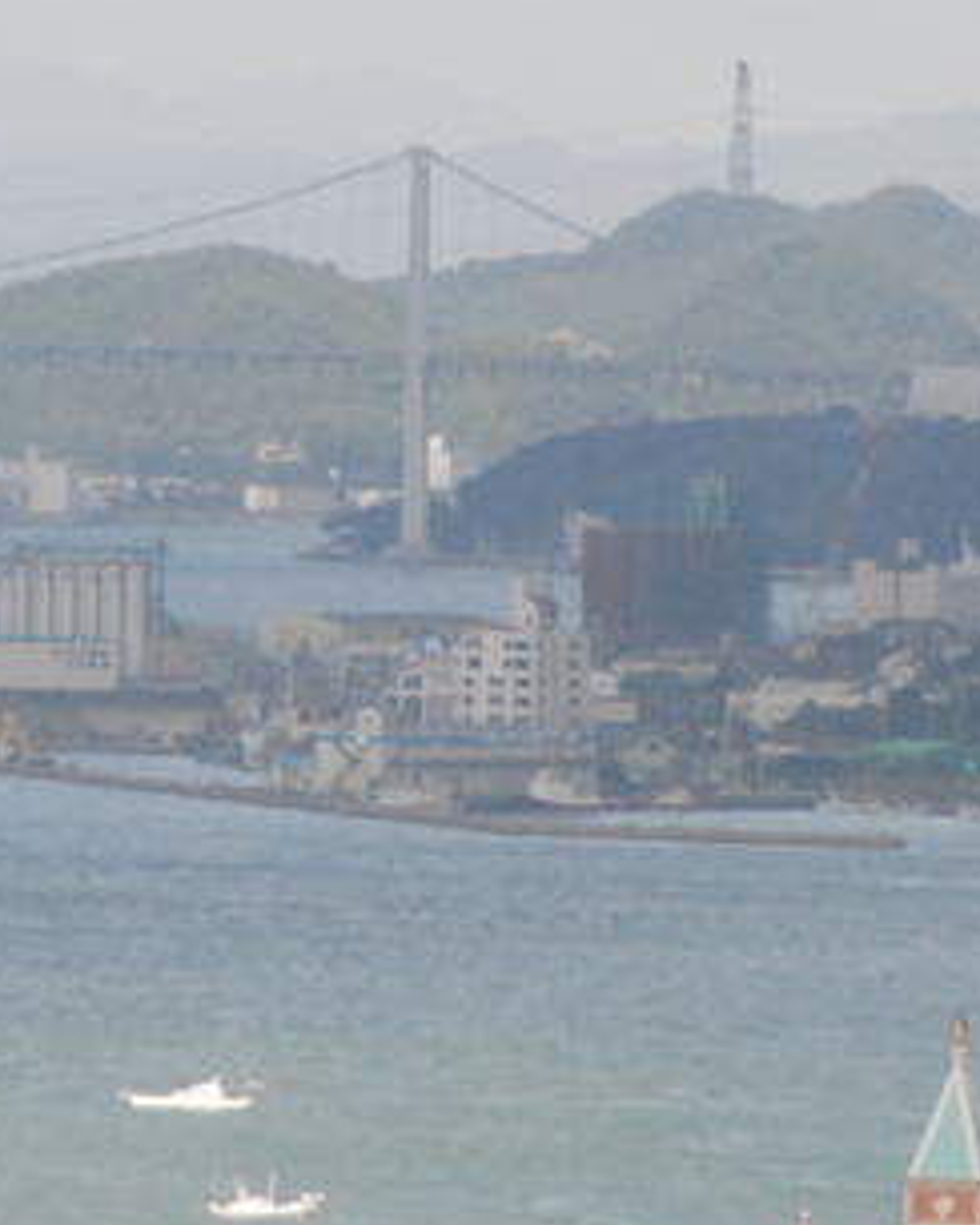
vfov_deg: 2.6
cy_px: 474
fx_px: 26793
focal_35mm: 739
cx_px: 219
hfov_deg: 2.1
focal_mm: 200
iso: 1600
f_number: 8
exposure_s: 1/4000
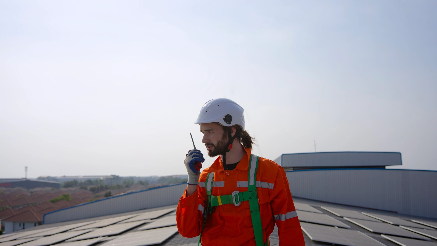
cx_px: 219
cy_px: 140
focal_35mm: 37
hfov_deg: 54.0
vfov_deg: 31.9
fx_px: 429
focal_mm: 35
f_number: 4.5
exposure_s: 1/1600
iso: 100
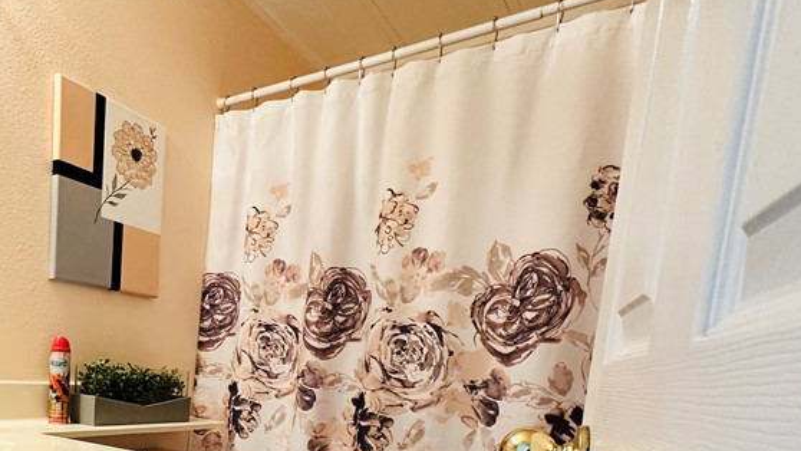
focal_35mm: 28
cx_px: 195
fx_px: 595
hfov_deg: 63.7
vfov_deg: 37.5
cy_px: 442
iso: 400
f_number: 2.2
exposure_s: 1/60
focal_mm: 2.22
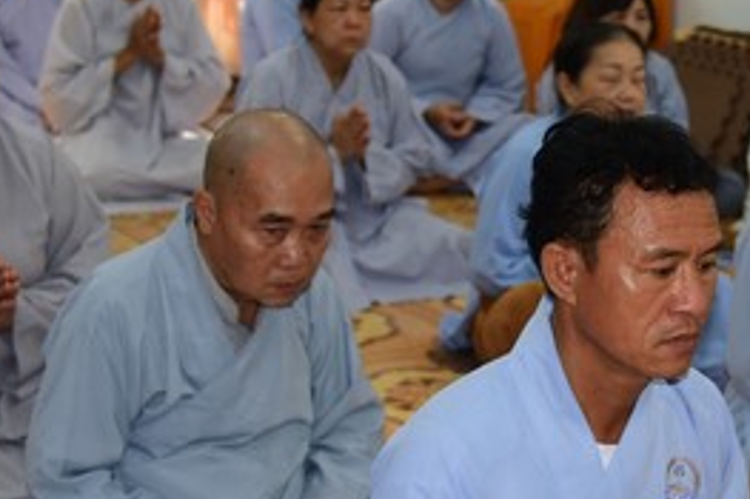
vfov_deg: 14.5
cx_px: 613
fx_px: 1957
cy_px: 211
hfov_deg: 21.4
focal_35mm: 94
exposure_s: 1/100
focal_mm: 38
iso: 500
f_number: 4
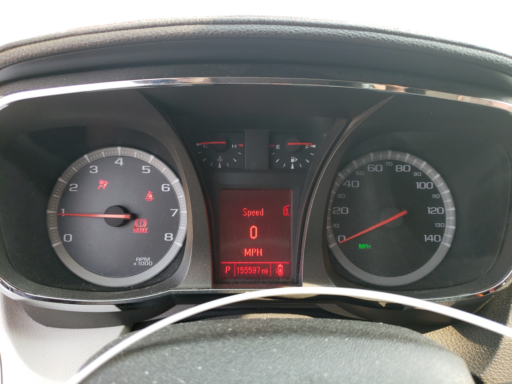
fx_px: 385
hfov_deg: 67.3
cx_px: 256
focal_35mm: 26
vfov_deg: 53.1
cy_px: 192
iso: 50
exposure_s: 1/147
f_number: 1.5
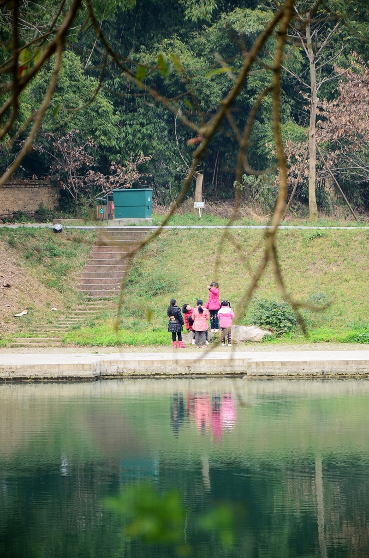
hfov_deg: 8.7
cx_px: 184
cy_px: 279
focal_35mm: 158
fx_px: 2433
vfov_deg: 13.1
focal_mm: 105
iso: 100
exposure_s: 1/25
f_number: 5.6
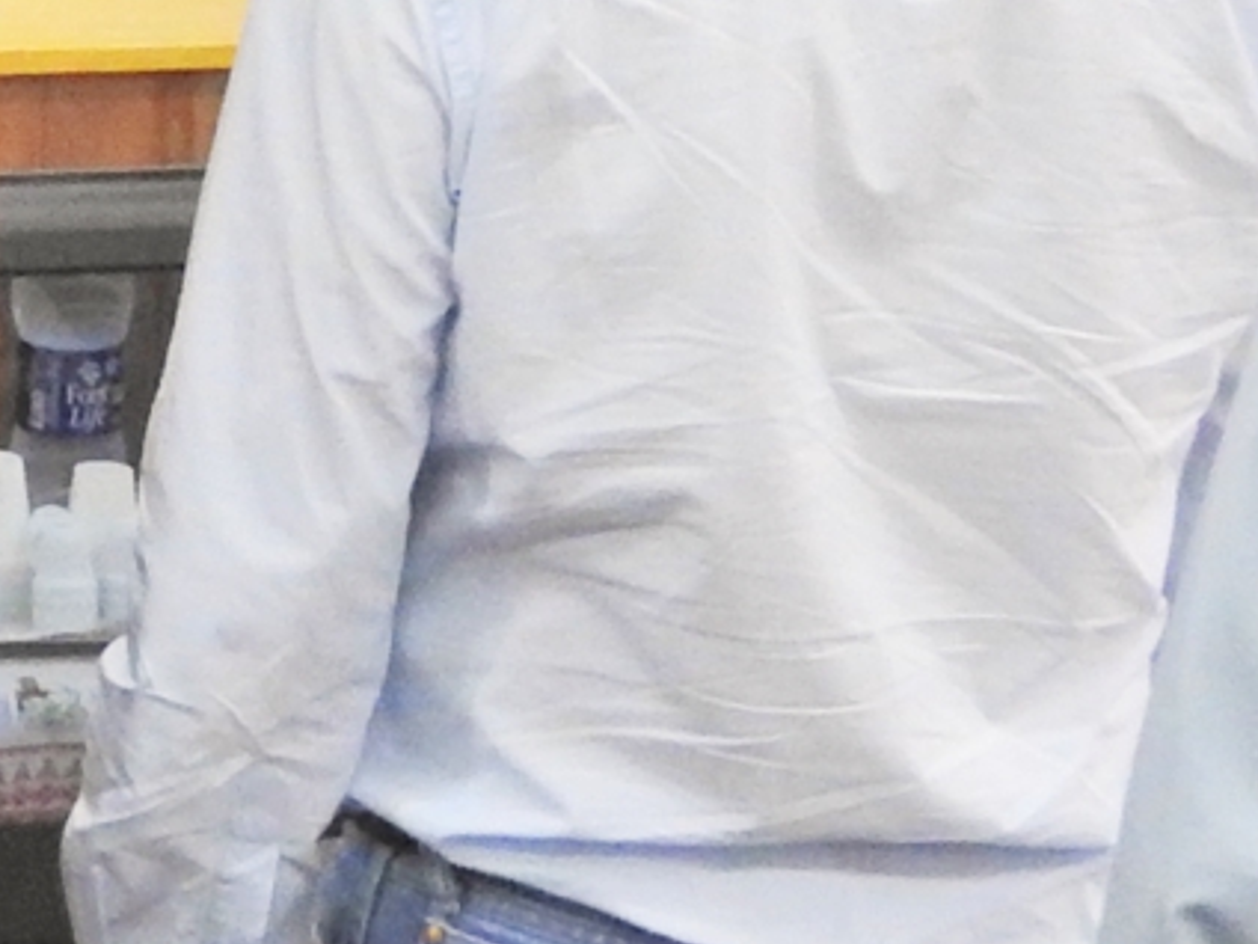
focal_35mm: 362
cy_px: -1084
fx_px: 13156
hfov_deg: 5.4
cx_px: -1371
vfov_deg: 4.1
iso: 400
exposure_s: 1/13
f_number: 4.8
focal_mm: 11.6
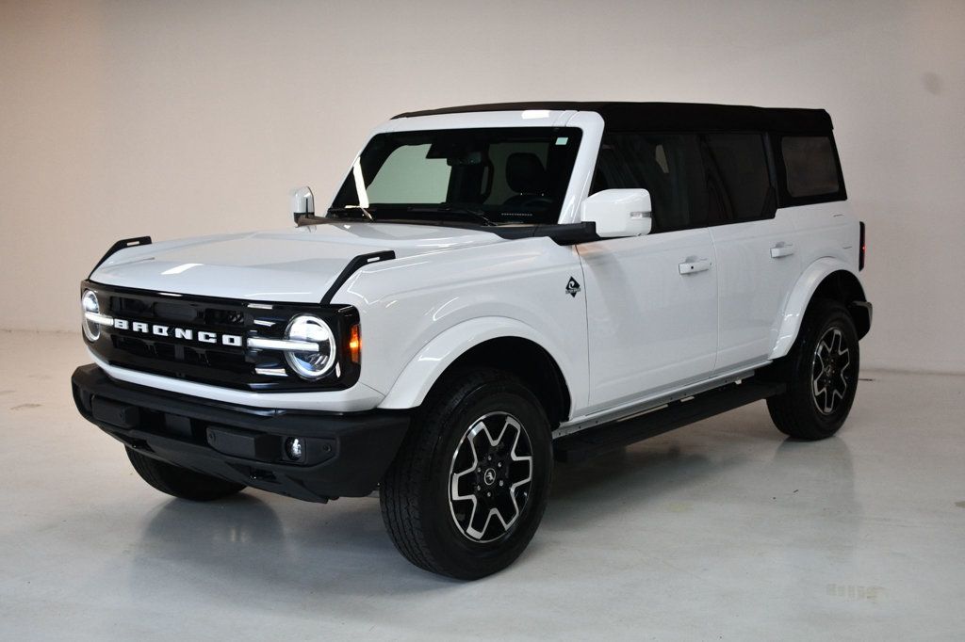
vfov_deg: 29.8
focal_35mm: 45
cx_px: 482
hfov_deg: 43.6
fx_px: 1206
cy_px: 321
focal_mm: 30
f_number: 4.5
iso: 800
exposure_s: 1/125
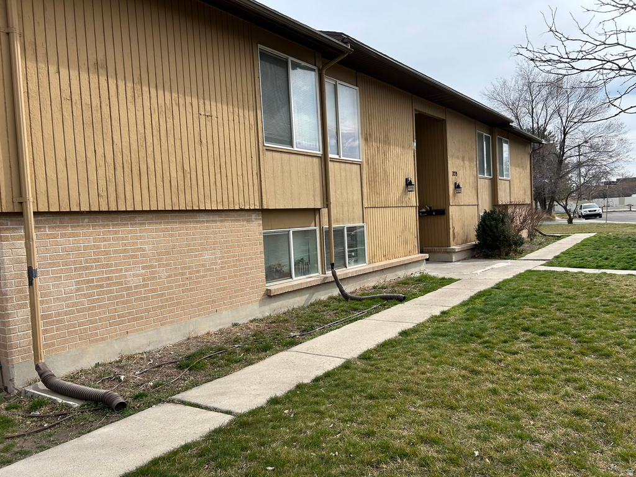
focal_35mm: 26
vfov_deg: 53.1
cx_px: 318
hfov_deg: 67.3
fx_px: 478
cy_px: 238
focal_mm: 5.7
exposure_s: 1/3257
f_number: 1.5
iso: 50
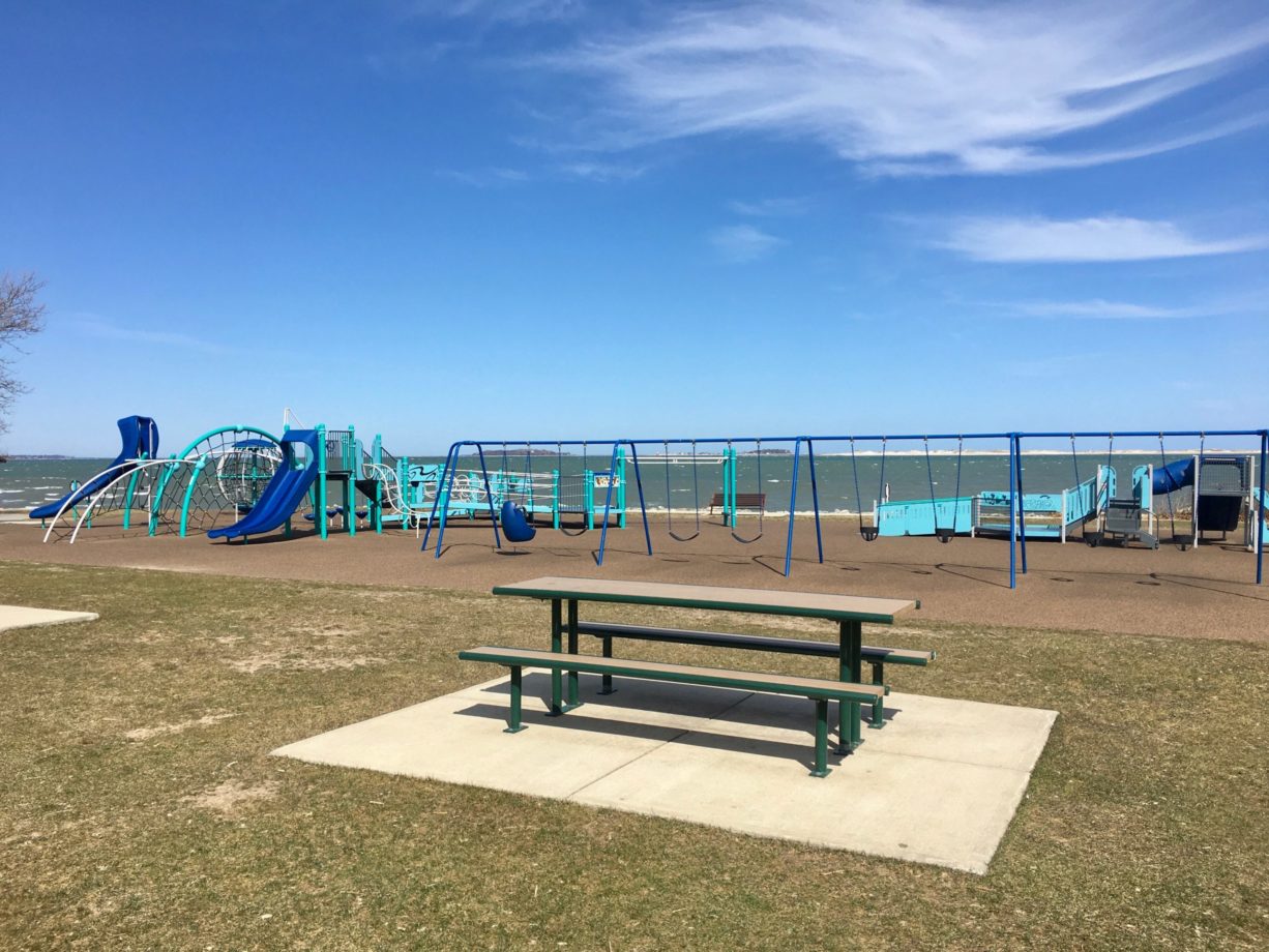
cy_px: 476
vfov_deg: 48.2
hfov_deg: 61.6
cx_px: 634
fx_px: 1063
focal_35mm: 29
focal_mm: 4.15
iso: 25
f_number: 2.2
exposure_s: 1/2331
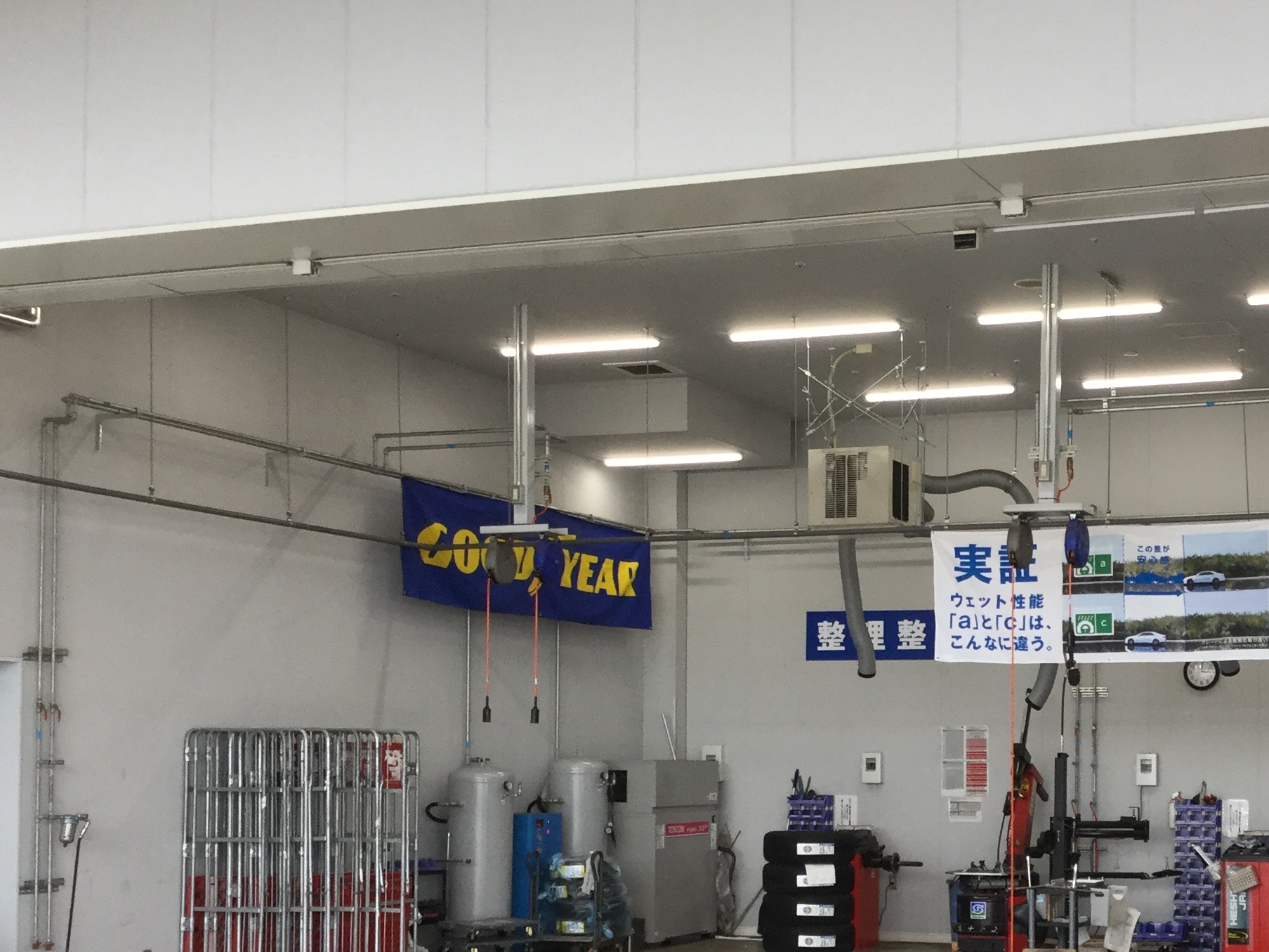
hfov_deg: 33.5
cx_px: 985
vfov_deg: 25.8
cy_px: 705
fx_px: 2053
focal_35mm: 56
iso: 25
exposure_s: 1/40
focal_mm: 3.3
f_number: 2.4
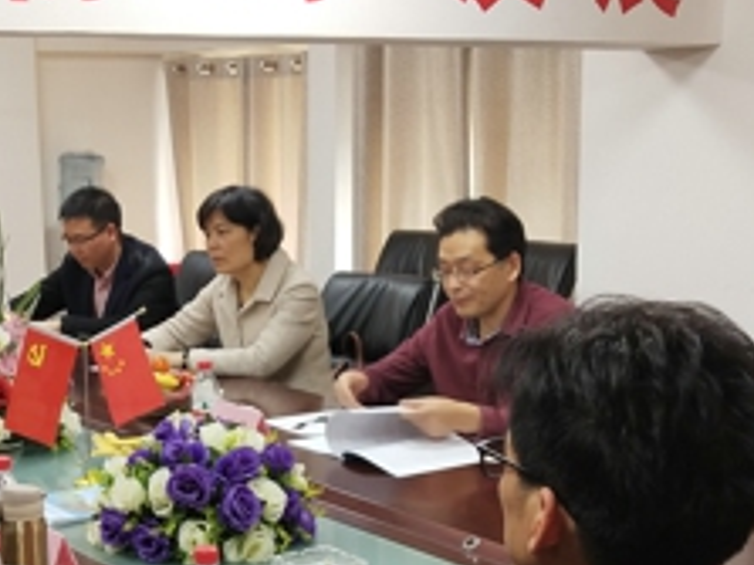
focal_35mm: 74
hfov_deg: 26.2
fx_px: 1611
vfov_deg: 19.6
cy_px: 491
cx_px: 267
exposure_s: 1/50
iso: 329
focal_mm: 3.95
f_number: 1.8
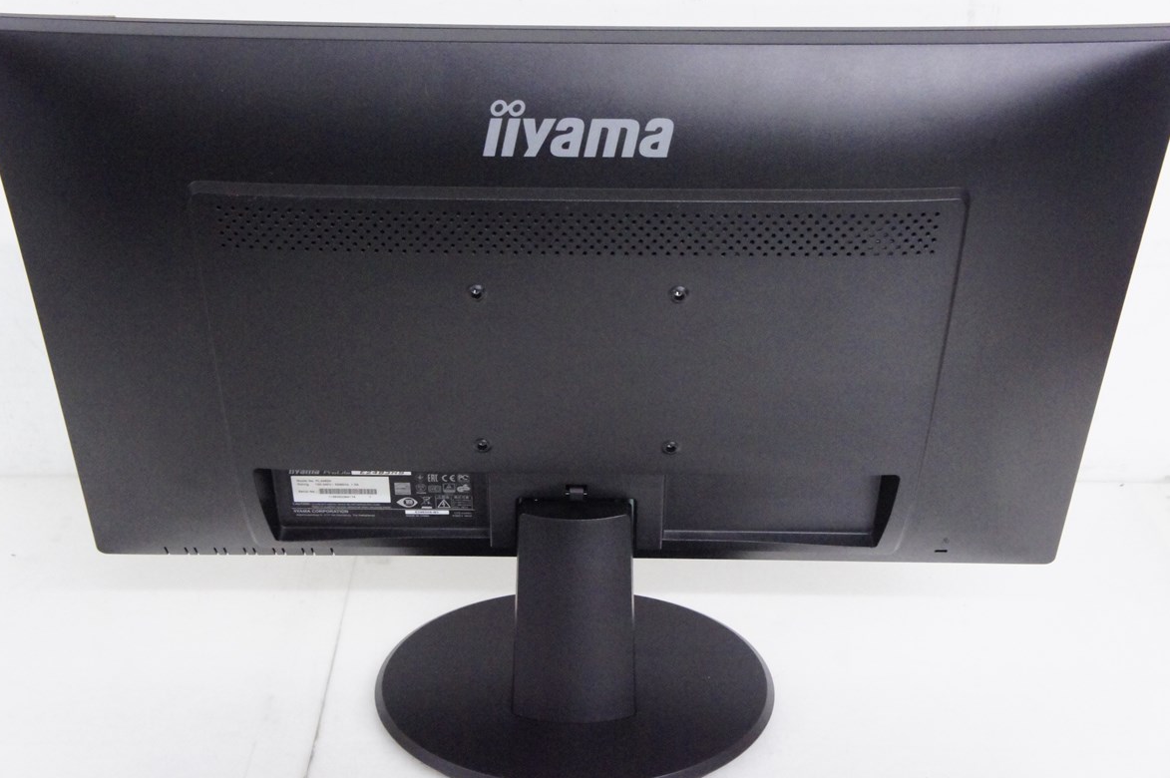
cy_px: 386
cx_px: 574
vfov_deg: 28.3
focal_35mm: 48
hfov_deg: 41.5
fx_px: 1543
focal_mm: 31
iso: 6400
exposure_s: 1/50
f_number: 9
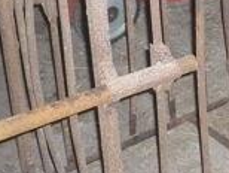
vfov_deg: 13.3
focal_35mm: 109
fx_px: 722
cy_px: -27
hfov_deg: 17.2
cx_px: 278
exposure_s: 1/30
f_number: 2.8
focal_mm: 5.8
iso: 500
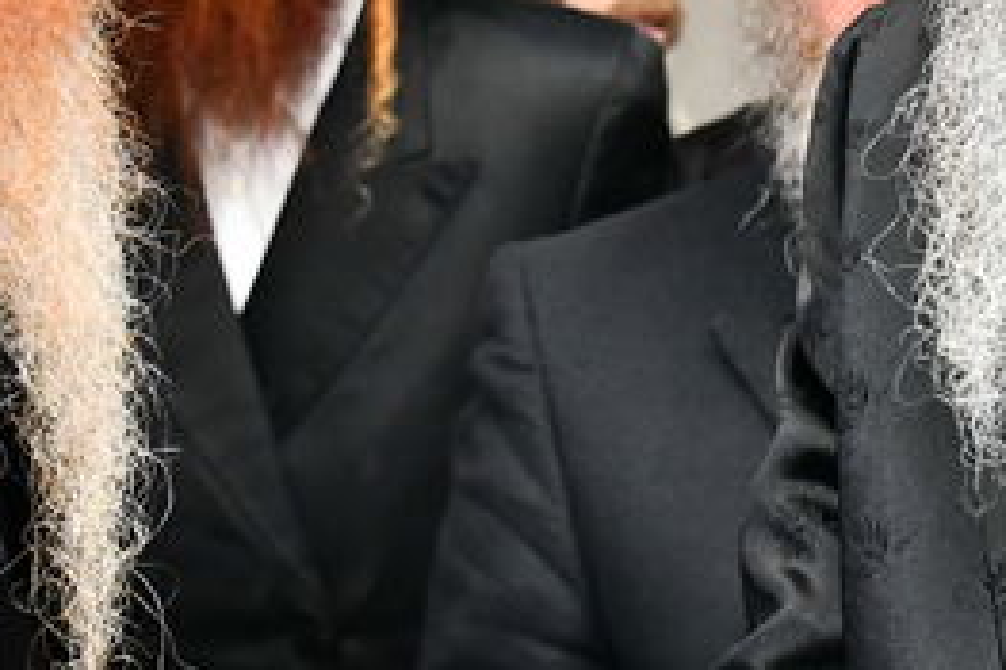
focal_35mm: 192
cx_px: 658
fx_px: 5362
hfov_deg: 10.7
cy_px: 6
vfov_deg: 7.1
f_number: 5.6
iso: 1600
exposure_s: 1/125
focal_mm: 36
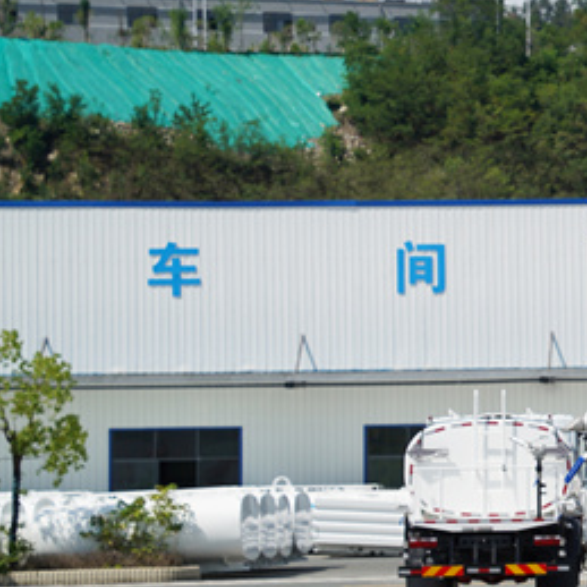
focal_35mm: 126
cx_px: 816
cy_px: 341
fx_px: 2417
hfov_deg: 13.2
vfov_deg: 13.8
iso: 100
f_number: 5
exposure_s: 1/1250
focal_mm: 48
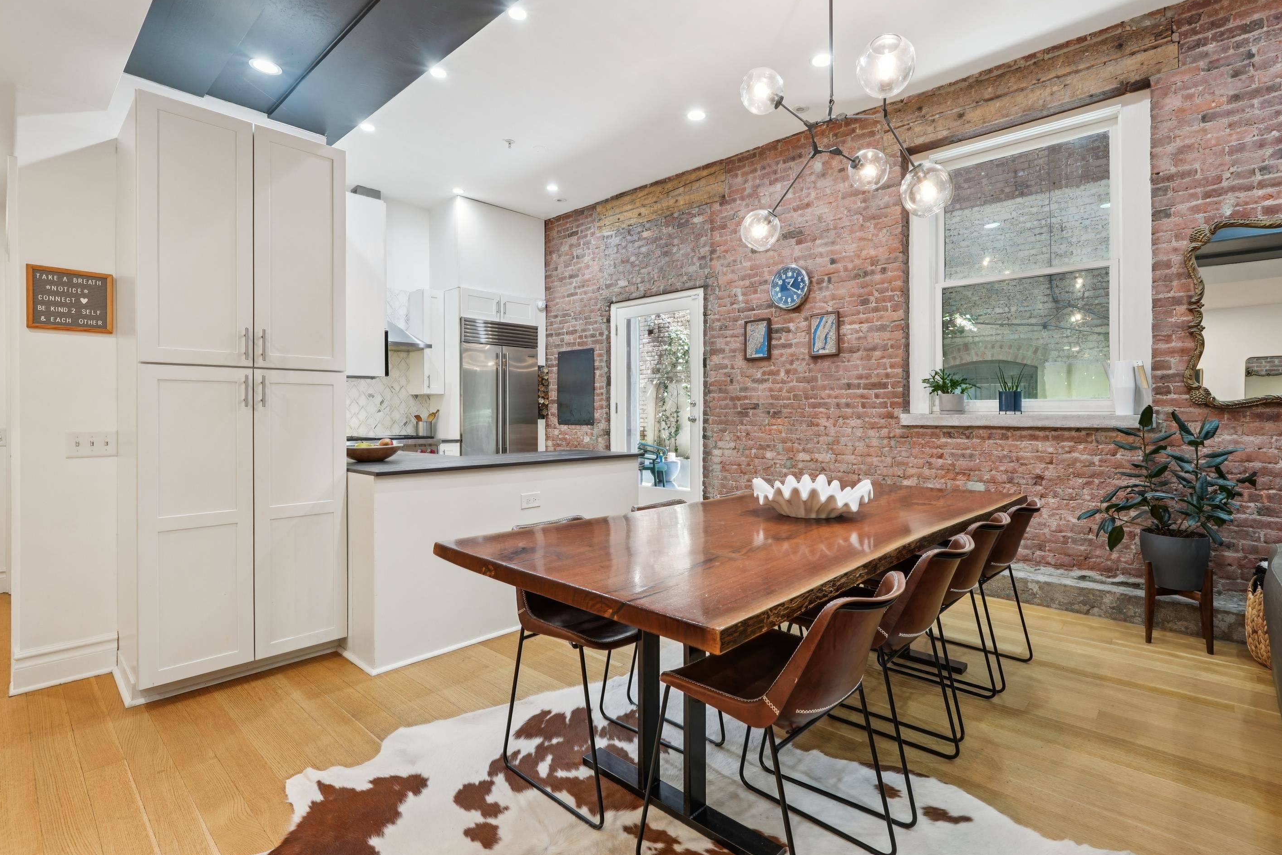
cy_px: 406
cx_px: 677
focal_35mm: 17
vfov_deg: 70.4
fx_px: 605
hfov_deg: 93.2
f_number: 9
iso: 400
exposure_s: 1/13
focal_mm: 16
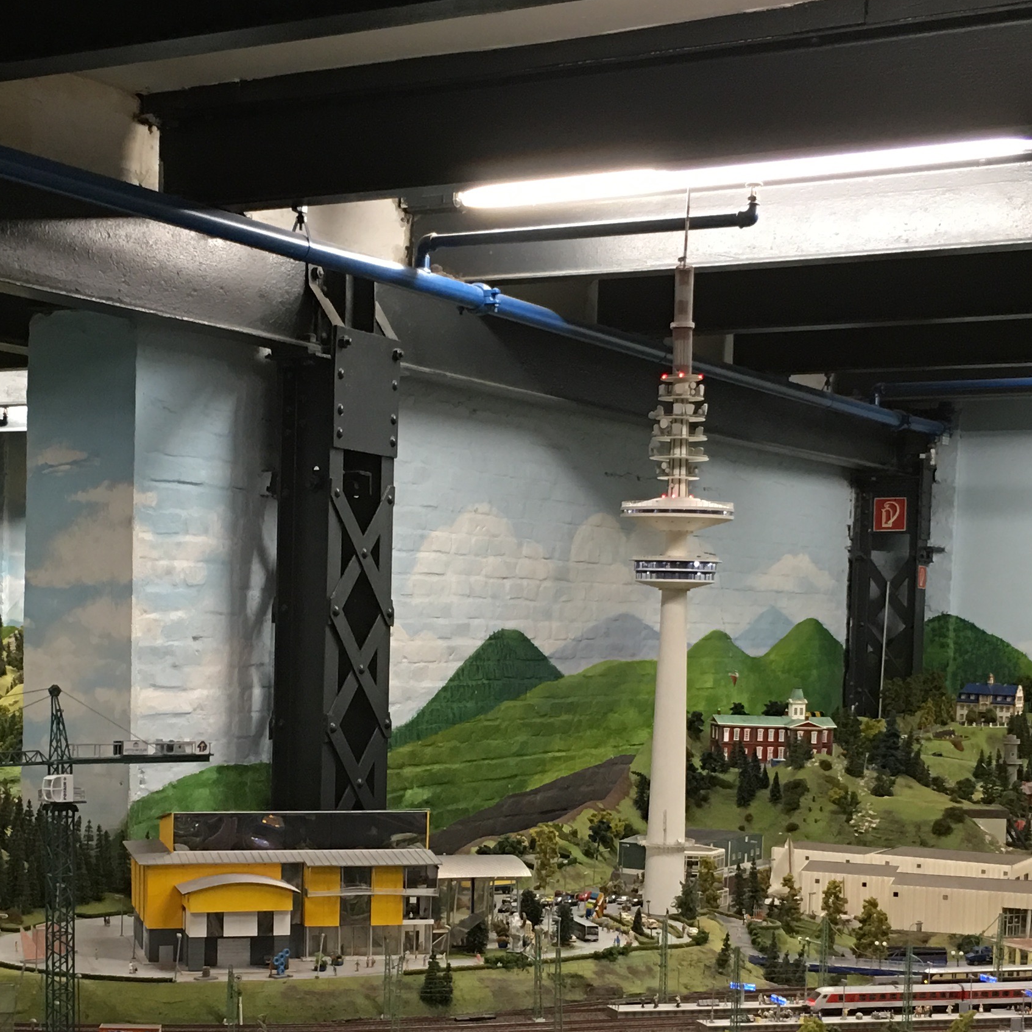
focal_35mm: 61
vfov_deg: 27.8
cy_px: 744
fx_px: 2057
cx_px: 405
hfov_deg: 28.1
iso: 80
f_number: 2.2
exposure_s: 1/17
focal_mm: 4.15
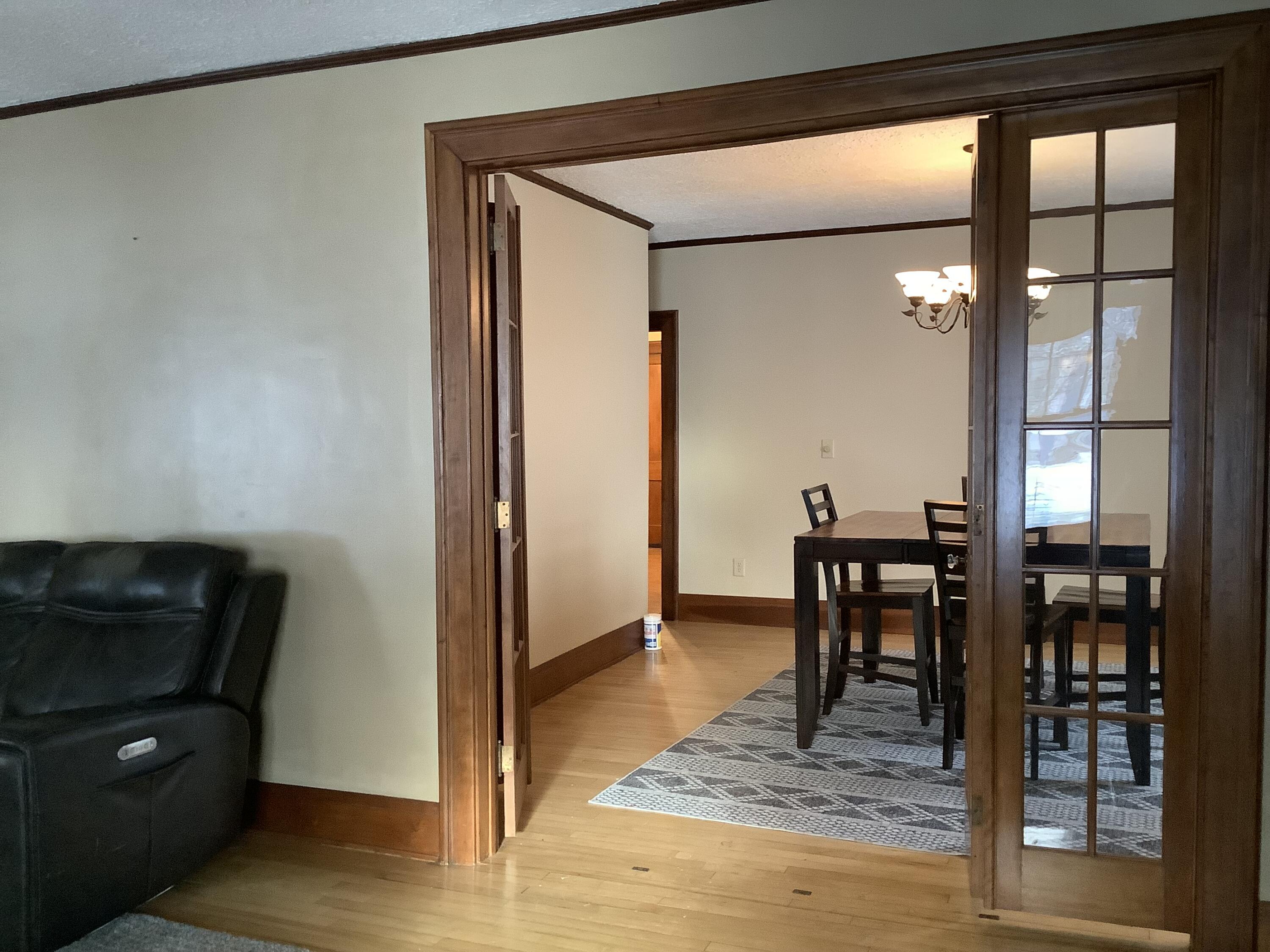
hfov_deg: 58.4
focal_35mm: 31
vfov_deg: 45.4
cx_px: 635
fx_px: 1137
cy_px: 476
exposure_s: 1/30
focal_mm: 3.3
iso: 400
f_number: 2.4
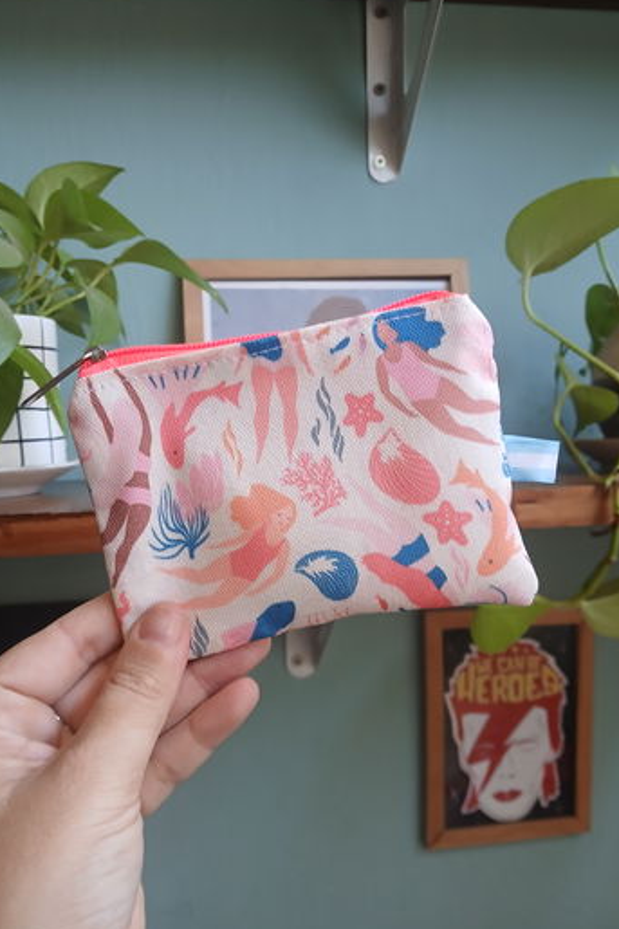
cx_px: 291
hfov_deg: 46.3
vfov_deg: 65.5
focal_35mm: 28
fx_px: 723
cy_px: 468
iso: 200
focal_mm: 3.98
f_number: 1.8
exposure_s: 1/50
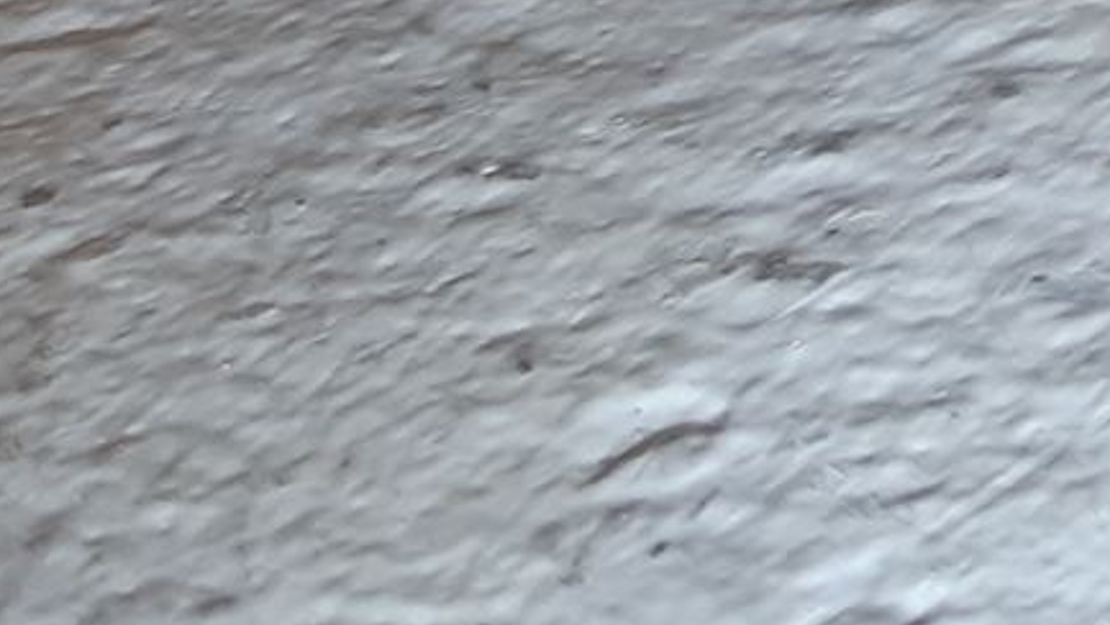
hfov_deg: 13.1
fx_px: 3946
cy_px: -1012
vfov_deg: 8.2
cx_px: 2448
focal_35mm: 134
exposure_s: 1/50
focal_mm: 3.93
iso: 64
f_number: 1.7
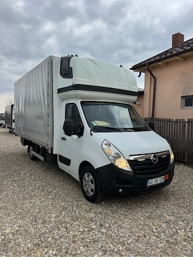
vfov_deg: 71.6
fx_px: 178
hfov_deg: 56.8
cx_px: 96
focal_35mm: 24
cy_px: 128
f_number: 1.78
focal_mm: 6.76
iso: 80
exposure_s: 1/1366
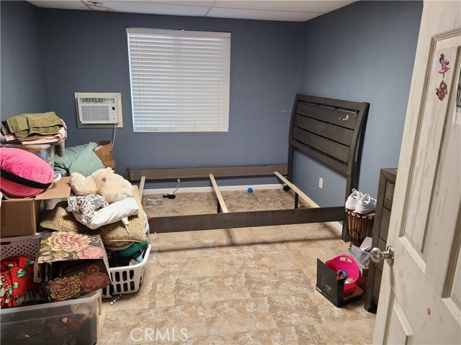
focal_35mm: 26
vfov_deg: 53.1
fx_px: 346
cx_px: 230
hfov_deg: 67.3
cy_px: 172
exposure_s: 1/40
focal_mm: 5.4
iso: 160
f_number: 1.8
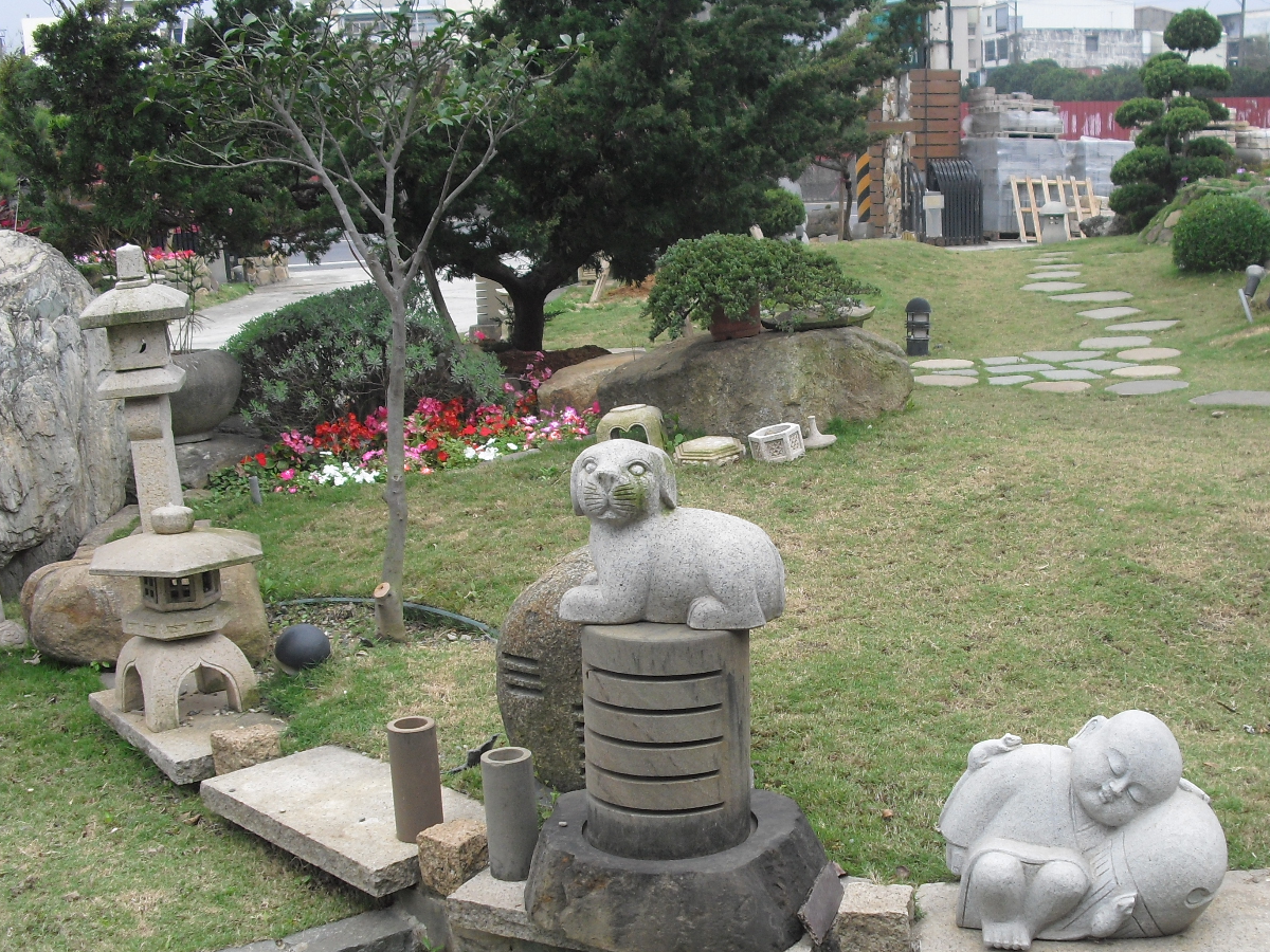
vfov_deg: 30.1
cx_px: 831
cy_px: 618
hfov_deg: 39.3
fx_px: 1761
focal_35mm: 48
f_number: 3.1
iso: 100
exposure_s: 1/200
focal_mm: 6.3
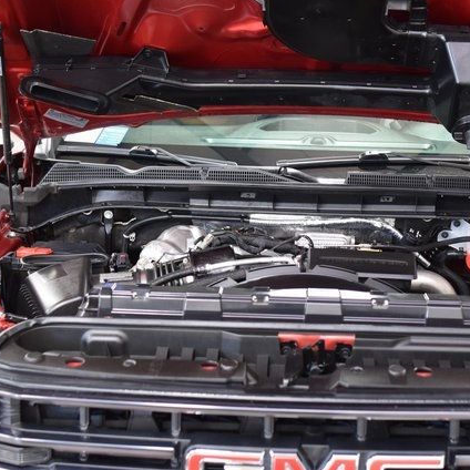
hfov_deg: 22.4
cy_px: 236
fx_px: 1183
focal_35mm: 77
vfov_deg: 22.5
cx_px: 311
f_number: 2.8
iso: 1600
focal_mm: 40
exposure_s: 1/40
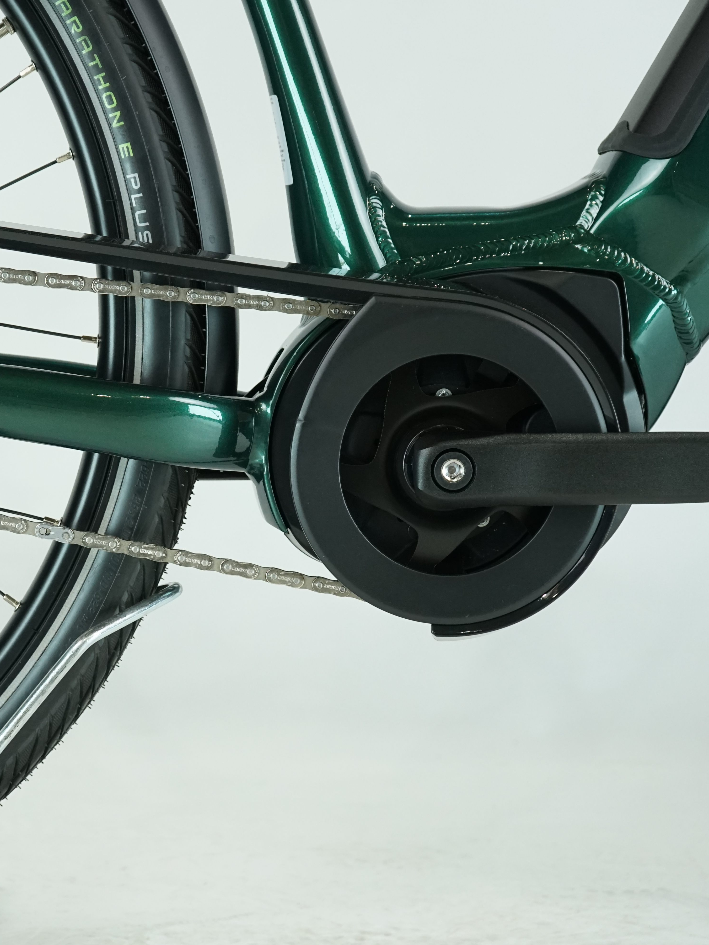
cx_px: 119
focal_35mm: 86
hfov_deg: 17.0
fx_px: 2349
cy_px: 470
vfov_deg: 22.8
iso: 1600
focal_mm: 59
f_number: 5.6
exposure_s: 1/200
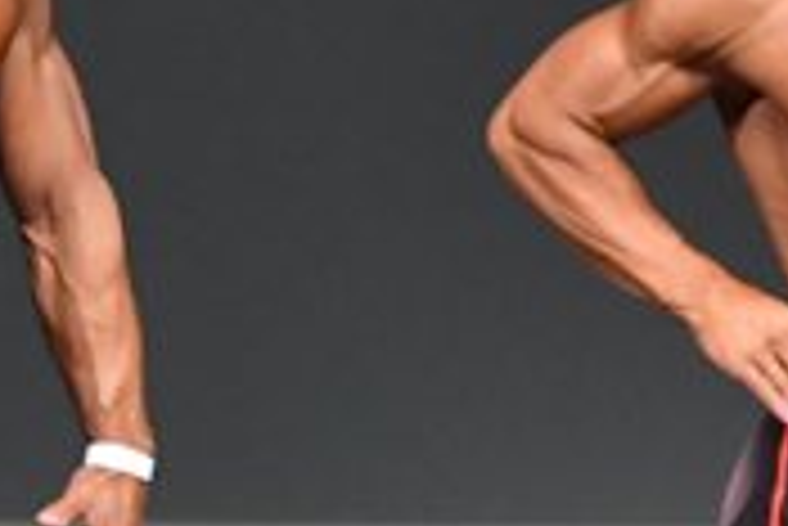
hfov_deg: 1.3
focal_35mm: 1528
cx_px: -173
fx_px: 33473
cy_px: 468
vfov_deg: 0.9
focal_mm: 230
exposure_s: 1/400
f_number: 5.6
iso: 4000
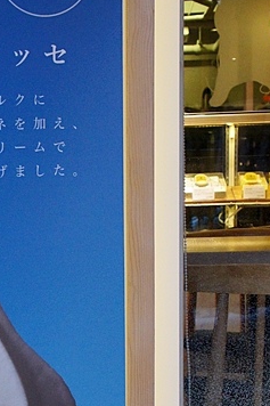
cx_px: -58
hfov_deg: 13.0
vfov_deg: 19.7
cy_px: 346
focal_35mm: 102
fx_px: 1151
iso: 1250
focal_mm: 27
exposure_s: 1/50
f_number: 7.1
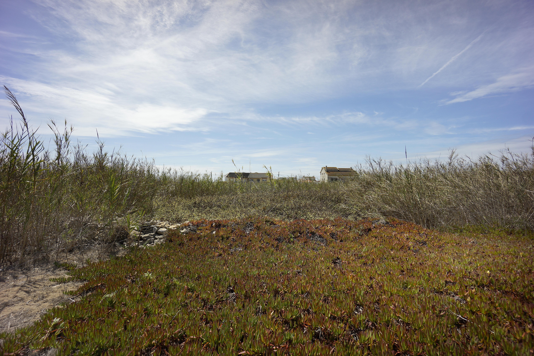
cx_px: 267
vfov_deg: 77.3
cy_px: 178
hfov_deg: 100.4
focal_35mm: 15
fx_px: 222
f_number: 6.3
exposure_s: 1/640
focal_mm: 10
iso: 100
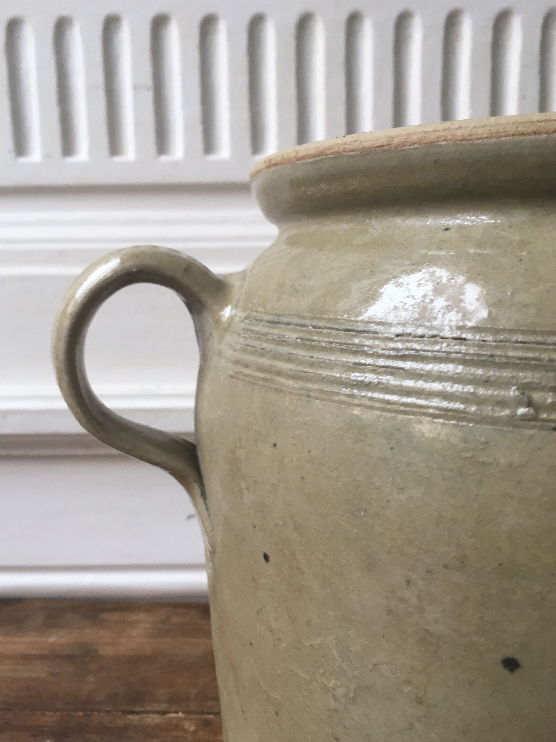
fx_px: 664
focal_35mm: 31
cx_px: 283
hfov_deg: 45.4
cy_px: 379
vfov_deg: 58.3
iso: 32
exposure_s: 1/33
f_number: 2.2
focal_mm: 4.15
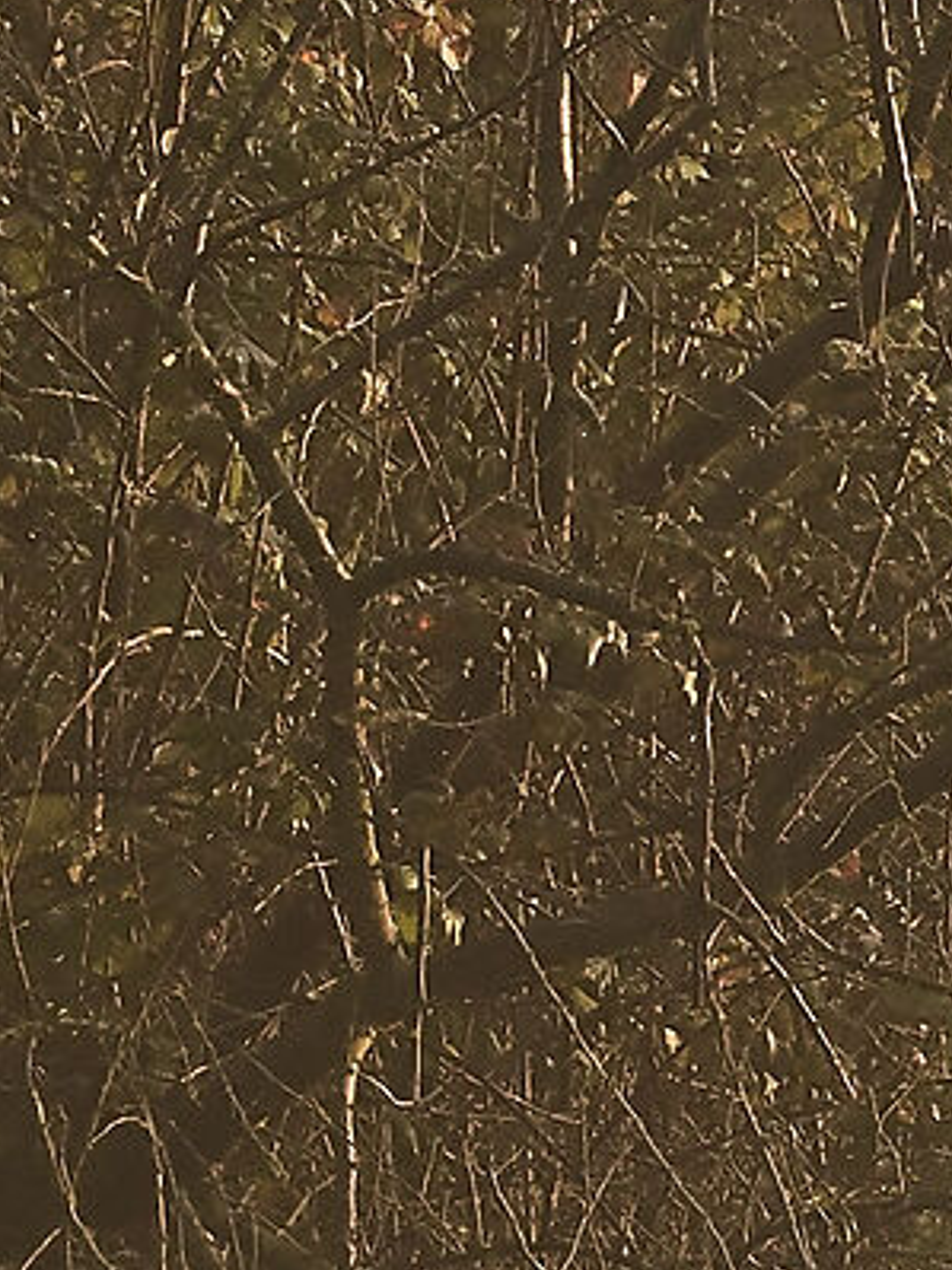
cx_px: 2238
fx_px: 106140
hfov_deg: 0.5
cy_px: 1857
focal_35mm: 2893
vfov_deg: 0.7
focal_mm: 500
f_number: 5.6
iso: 1000
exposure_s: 1/1000
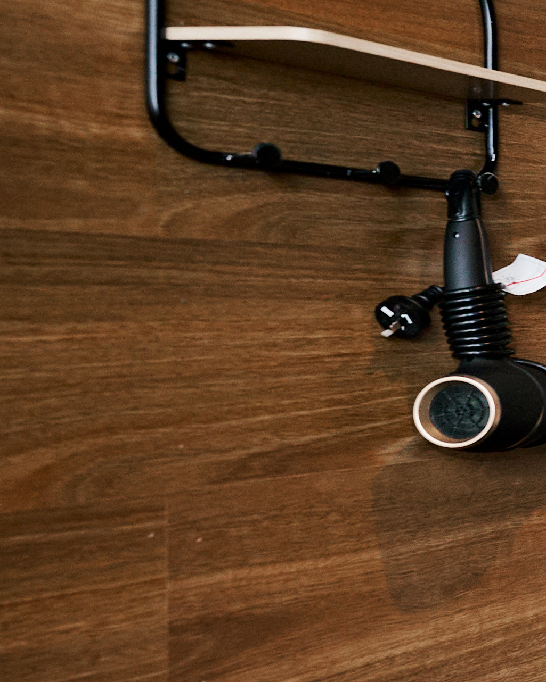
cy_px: 317
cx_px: 1515
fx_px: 1253
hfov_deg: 12.7
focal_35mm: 62
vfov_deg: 30.5
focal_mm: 14
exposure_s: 1/160
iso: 640
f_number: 3.5
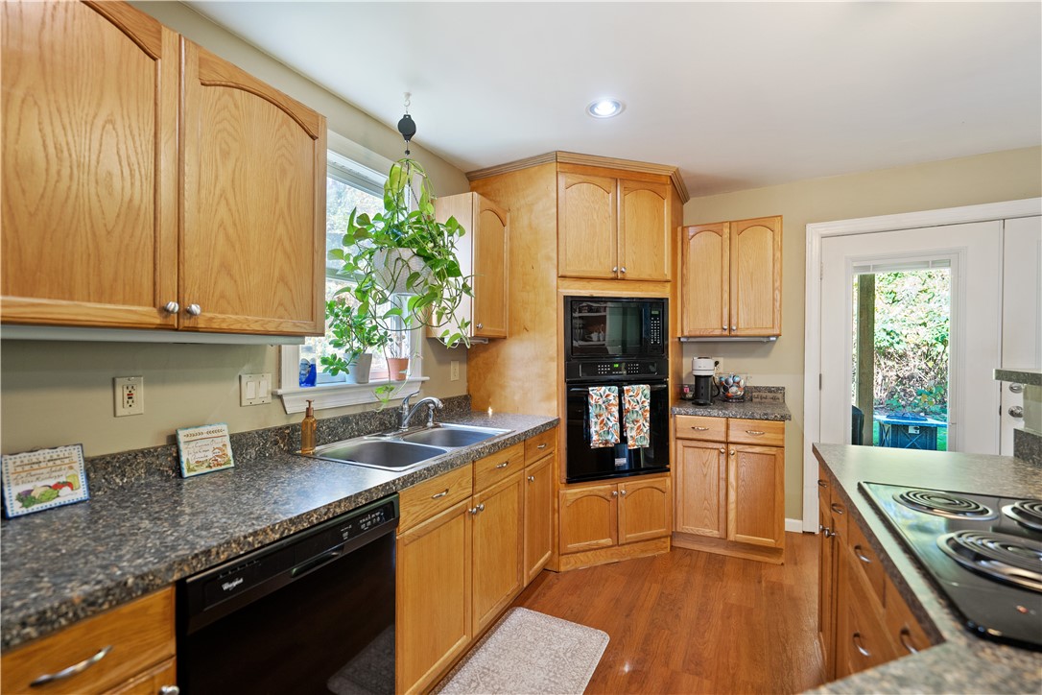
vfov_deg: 77.3
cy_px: 348
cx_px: 521
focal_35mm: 15
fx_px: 434
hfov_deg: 100.4
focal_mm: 15
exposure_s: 1/30
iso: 640
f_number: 2.8
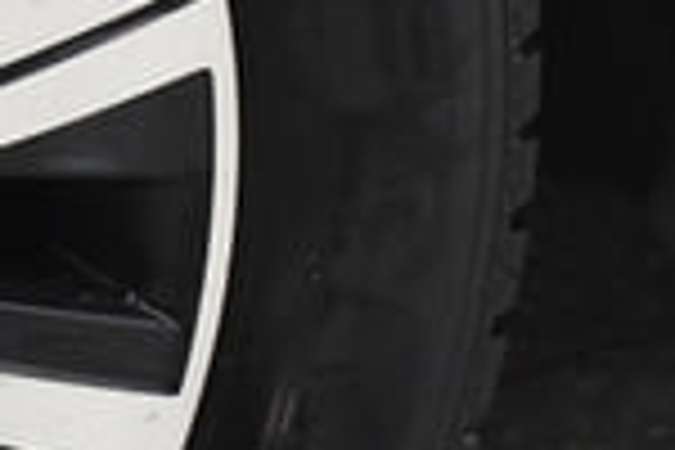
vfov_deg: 4.2
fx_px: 6093
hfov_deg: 6.2
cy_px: 266
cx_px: -603
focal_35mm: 325
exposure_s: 1/40
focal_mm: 36
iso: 1100
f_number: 4.8
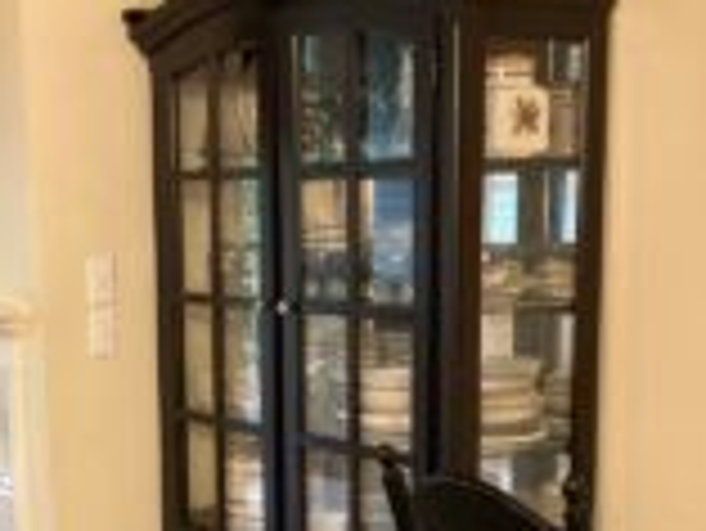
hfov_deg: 26.0
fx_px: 1510
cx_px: 193
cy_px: 459
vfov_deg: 19.6
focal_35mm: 74
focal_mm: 3
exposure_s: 1/30
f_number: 1.8
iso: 500
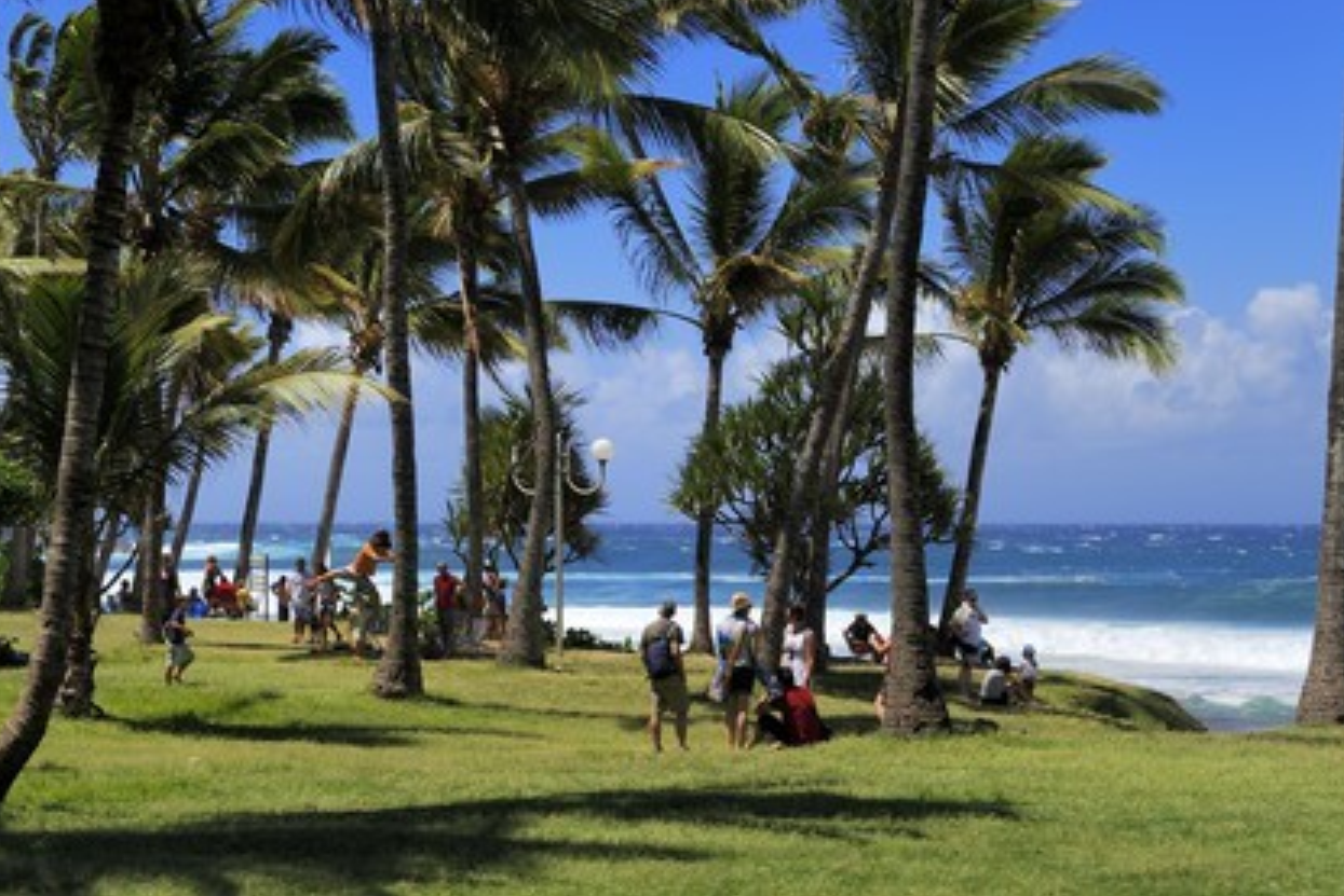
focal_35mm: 71
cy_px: 446
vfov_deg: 19.2
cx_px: 675
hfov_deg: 28.4
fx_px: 2651
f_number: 13
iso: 200
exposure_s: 1/320
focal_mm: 70
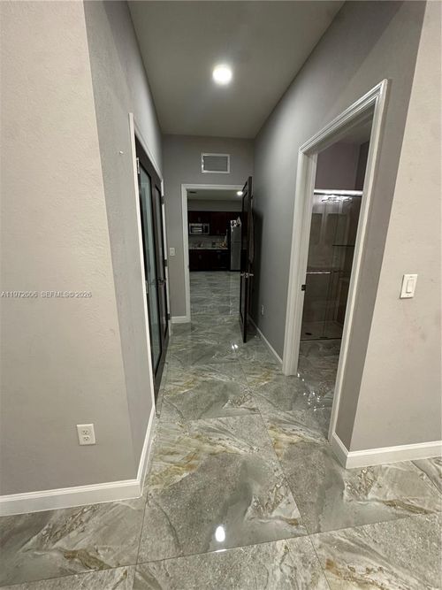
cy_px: 295
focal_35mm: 14
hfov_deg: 85.7
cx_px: 221
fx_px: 238
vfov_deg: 102.1
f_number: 2.2
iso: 320
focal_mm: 2.22
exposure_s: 1/60
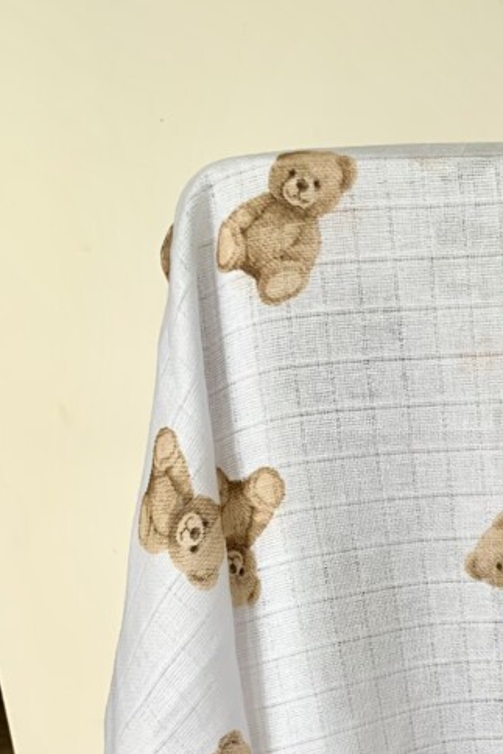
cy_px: 896
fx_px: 1403
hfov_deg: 18.7
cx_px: 674
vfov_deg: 26.8
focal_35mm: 67
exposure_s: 1/121
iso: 64
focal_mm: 4.25
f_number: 1.8
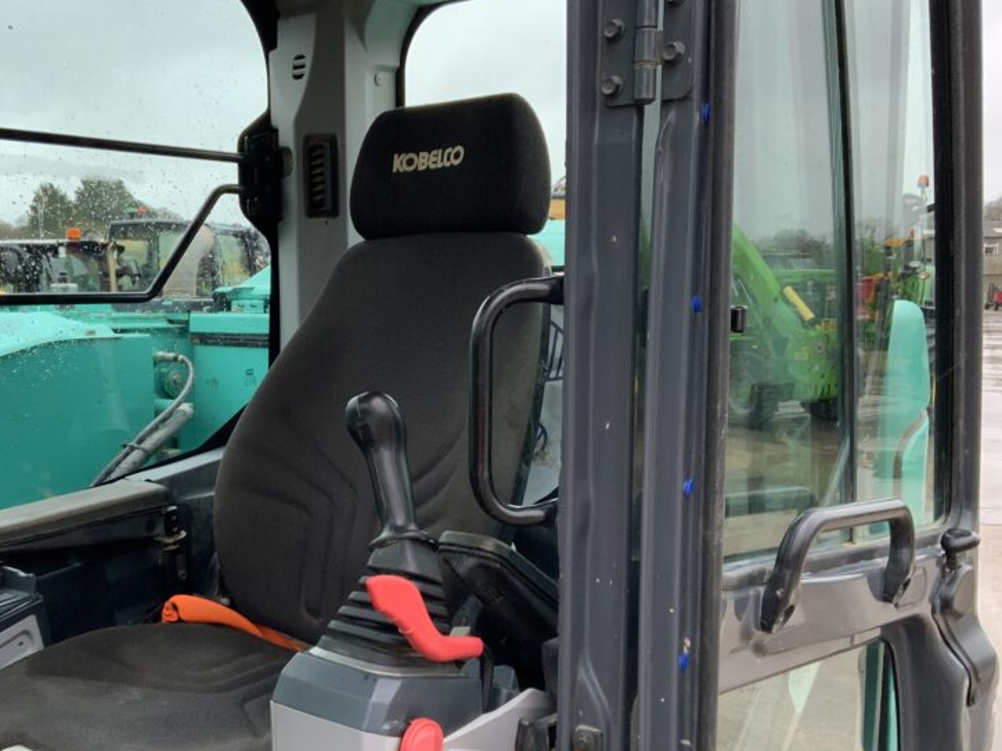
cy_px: 459
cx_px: 374
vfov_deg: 35.0
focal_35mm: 41
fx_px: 1187
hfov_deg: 45.4
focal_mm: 3
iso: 64
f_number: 1.8
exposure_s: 1/79
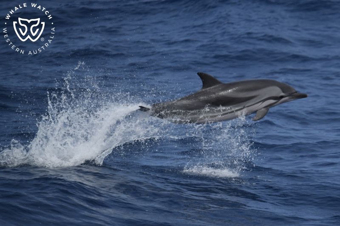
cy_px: 113
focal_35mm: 500
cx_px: 170
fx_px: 4721
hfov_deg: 4.1
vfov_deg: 2.7
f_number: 6.3
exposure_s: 1/8000
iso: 900
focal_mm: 500
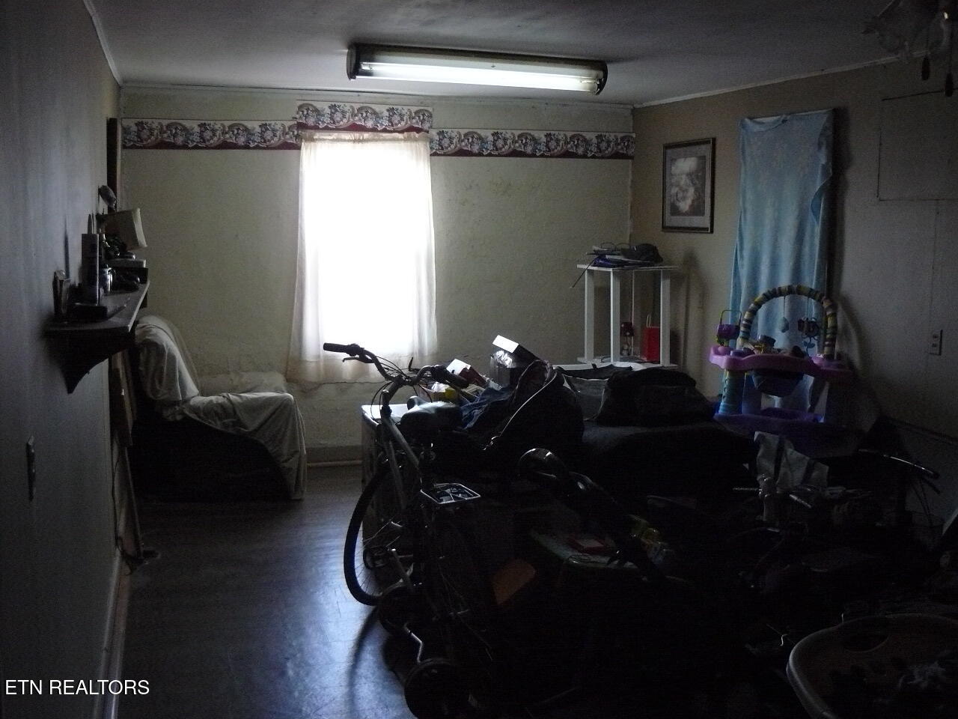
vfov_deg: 39.7
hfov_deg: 51.4
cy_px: 360
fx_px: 996
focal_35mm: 36
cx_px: 479
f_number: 2.8
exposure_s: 1/40
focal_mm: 6
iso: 400
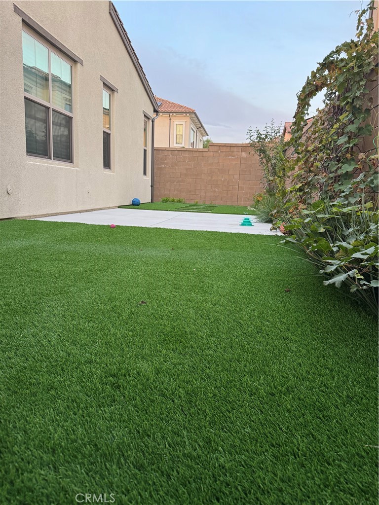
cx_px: 190
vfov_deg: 71.6
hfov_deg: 56.8
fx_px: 350
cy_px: 252
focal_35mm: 24
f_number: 1.78
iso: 200
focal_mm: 6.76
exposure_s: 1/104
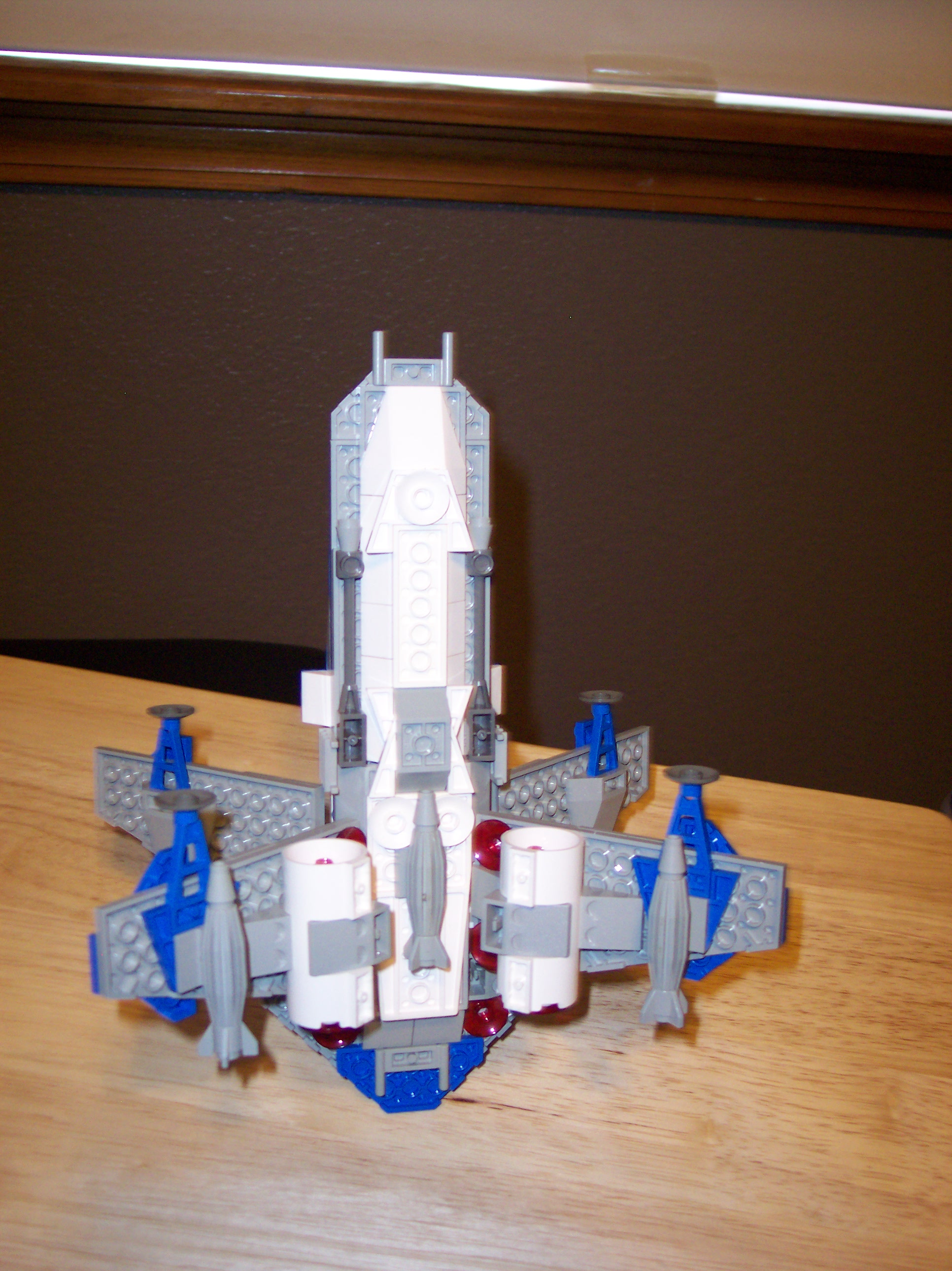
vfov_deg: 49.0
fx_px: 1395
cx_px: 476
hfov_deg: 37.7
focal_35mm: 38
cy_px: 636
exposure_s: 1/30
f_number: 2.8
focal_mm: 8
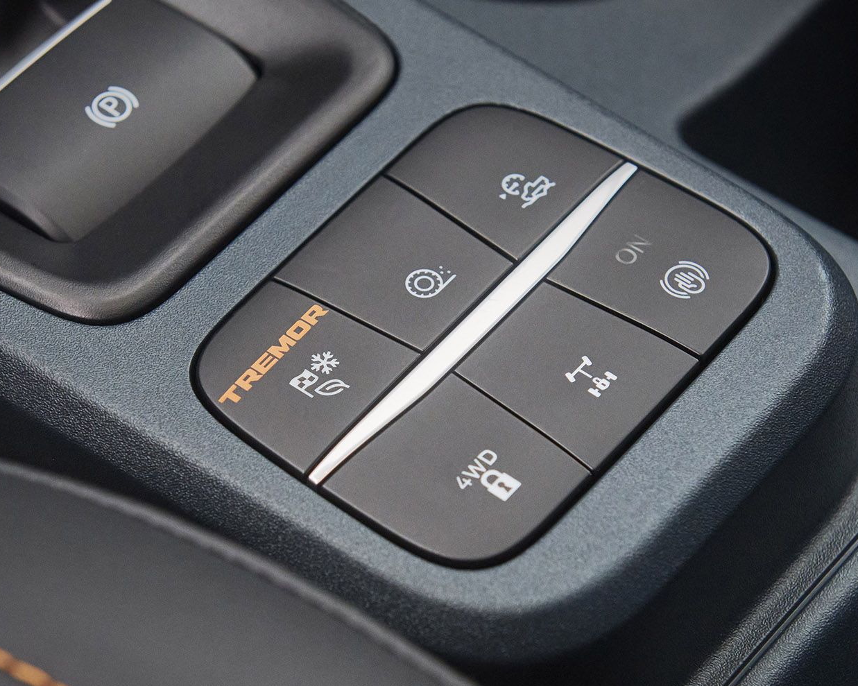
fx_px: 3884
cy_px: 422
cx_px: 412
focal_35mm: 153
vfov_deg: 10.1
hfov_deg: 12.6
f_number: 5.6
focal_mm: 70
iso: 3200
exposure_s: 1/100
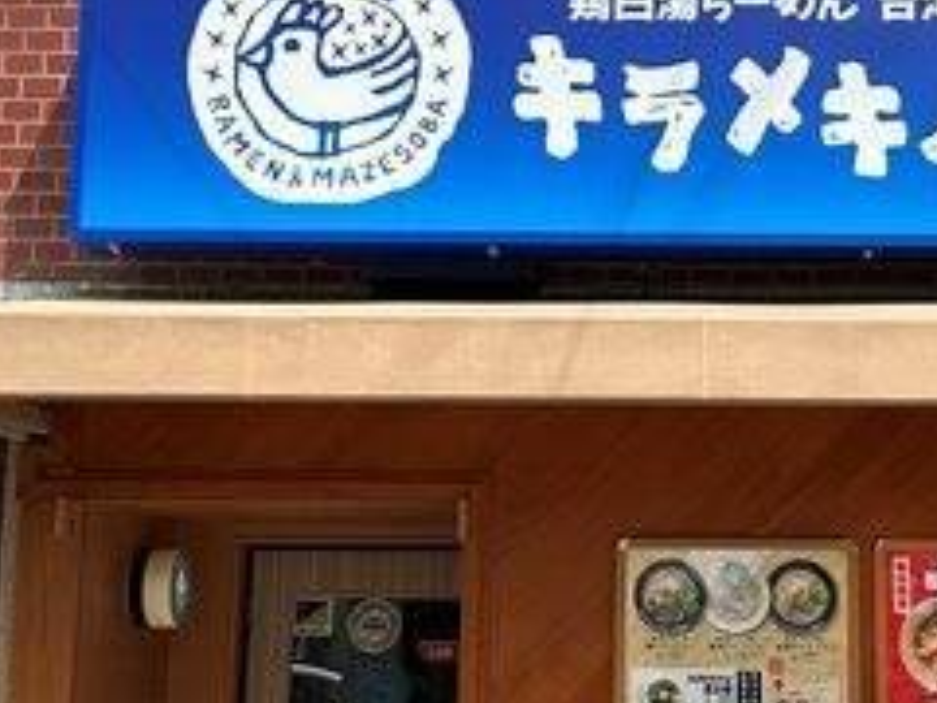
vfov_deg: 22.9
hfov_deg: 29.8
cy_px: 332
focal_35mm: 64
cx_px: 703
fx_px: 1732
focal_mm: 6.86
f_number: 1.78
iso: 80
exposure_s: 1/2410
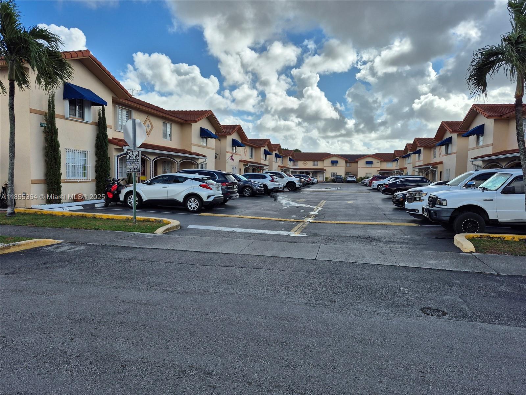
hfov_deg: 73.9
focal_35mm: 23
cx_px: 263
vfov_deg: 58.9
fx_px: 349
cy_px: 198
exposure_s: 1/2736
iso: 25
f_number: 1.8
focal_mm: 5.4
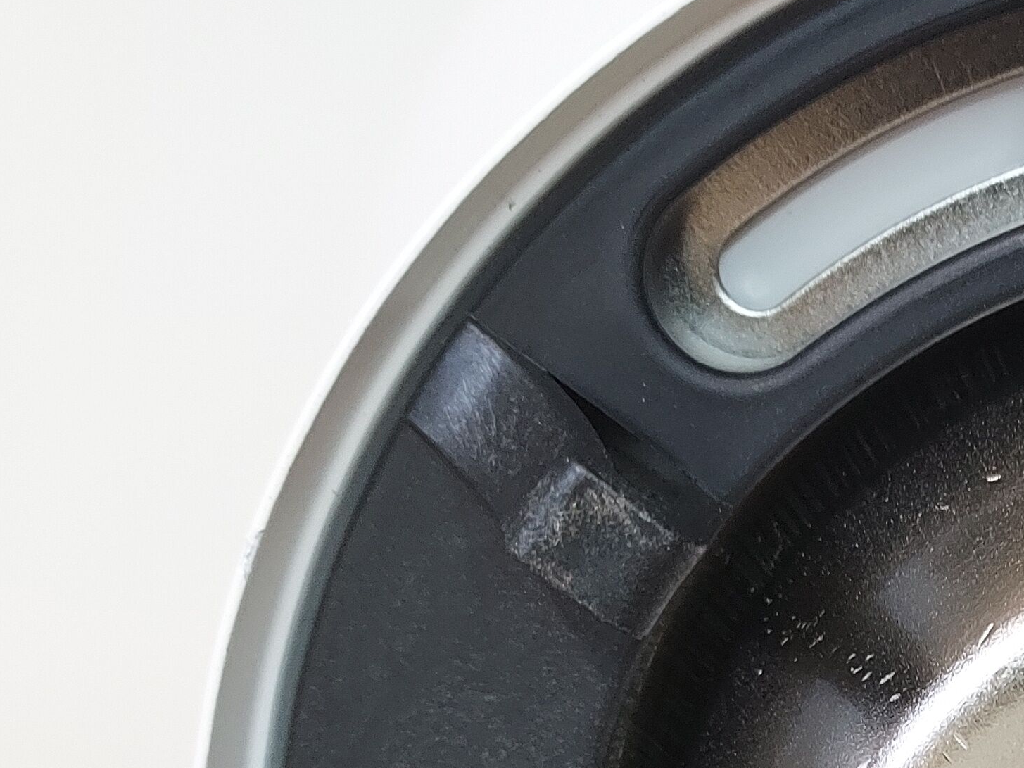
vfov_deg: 20.5
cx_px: 1080
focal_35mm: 66
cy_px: 967
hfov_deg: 27.3
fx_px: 1952
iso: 320
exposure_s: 1/30
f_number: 1.8
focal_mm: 4.6
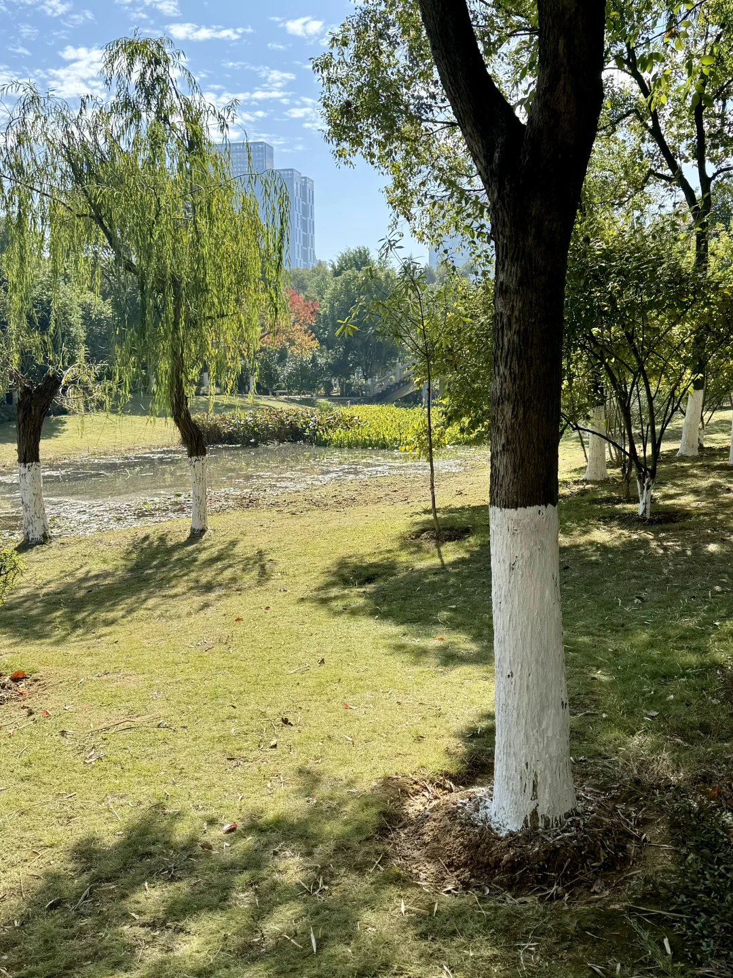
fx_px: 678
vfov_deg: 71.6
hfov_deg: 56.8
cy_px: 489
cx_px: 366
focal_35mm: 24
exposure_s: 1/2105
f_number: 1.78
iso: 80
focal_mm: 6.86
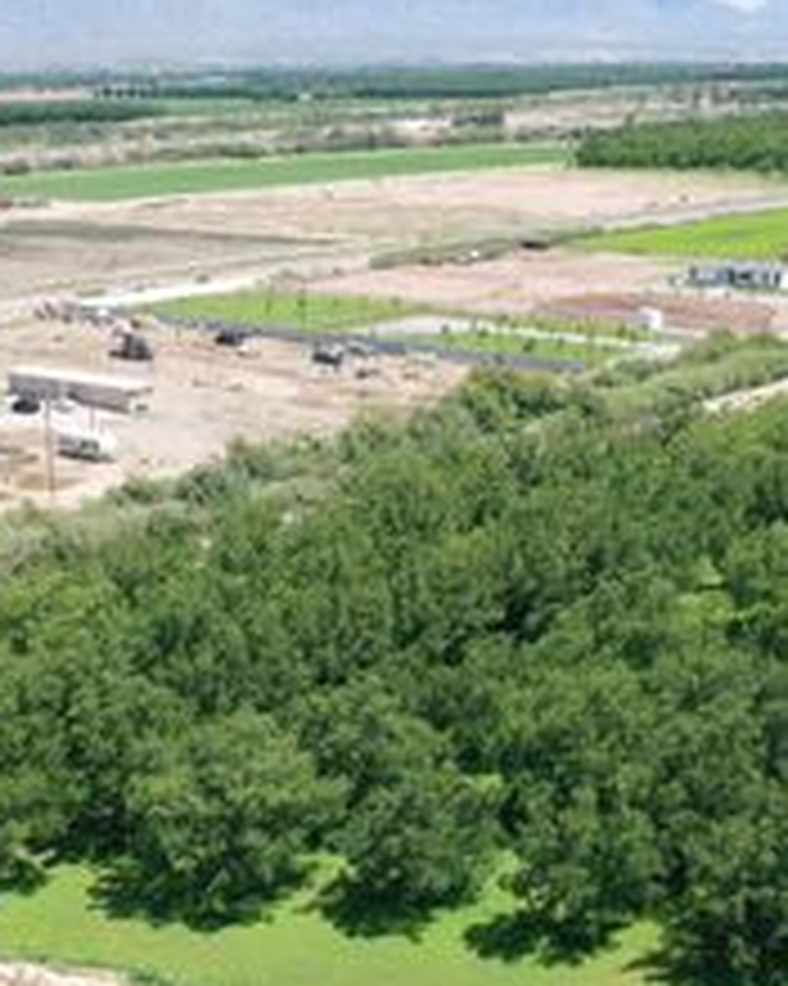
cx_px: 414
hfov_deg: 25.4
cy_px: 741
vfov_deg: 30.9
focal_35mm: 60
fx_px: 1750
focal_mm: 10.26
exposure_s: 1/1250
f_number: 7.1
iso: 800
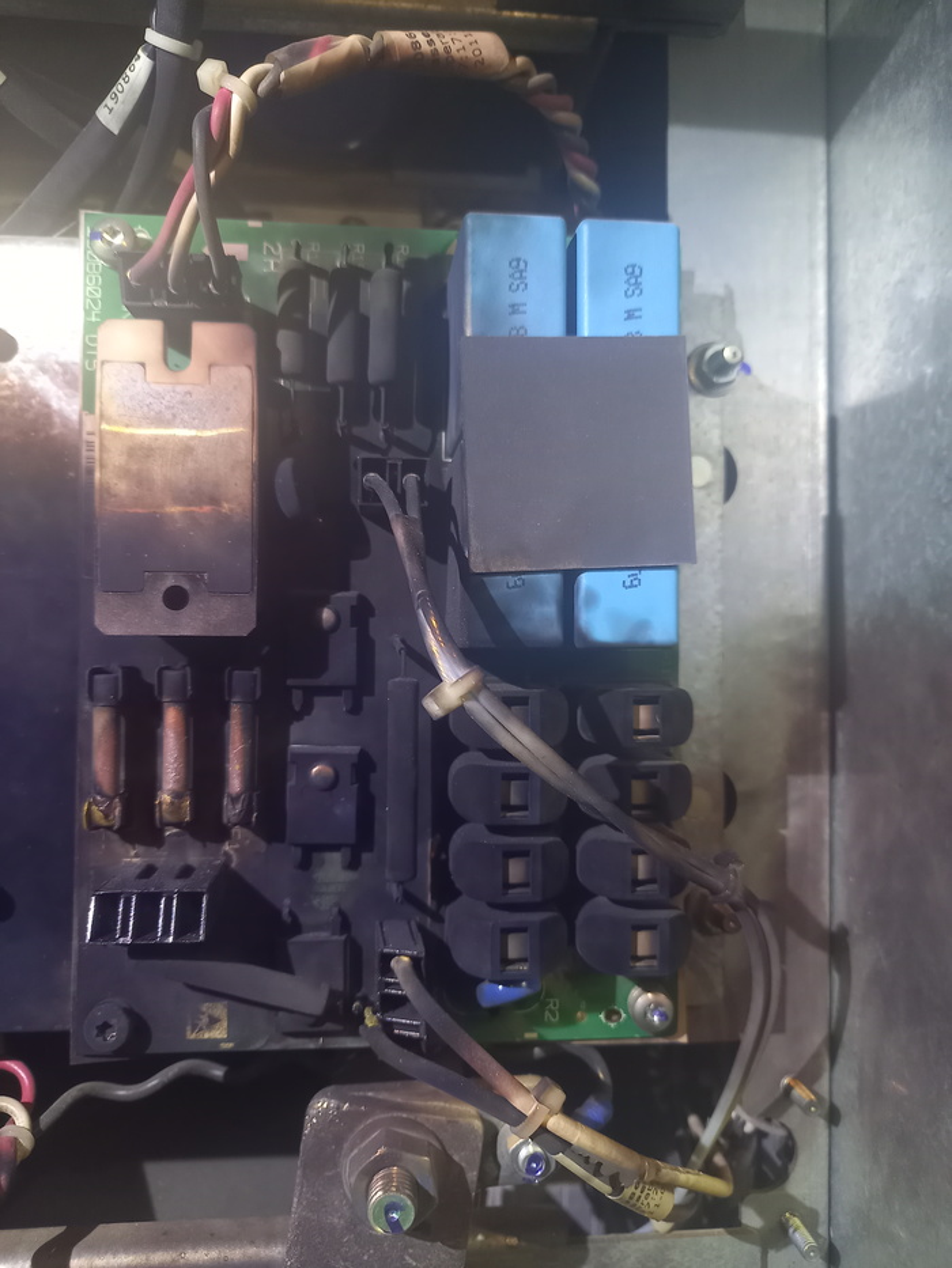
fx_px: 917
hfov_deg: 54.9
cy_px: 634
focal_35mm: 25
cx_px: 476
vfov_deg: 69.4
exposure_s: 1/50
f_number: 2
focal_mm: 4.6
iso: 400
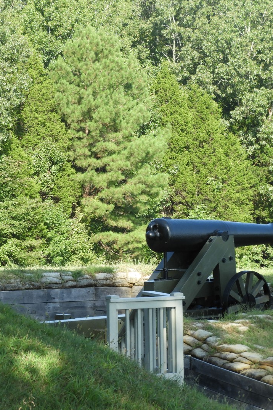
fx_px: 2696
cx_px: 132
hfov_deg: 5.8
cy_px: 206
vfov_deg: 8.7
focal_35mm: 237
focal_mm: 30.5
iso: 100
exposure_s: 1/160
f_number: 5.2
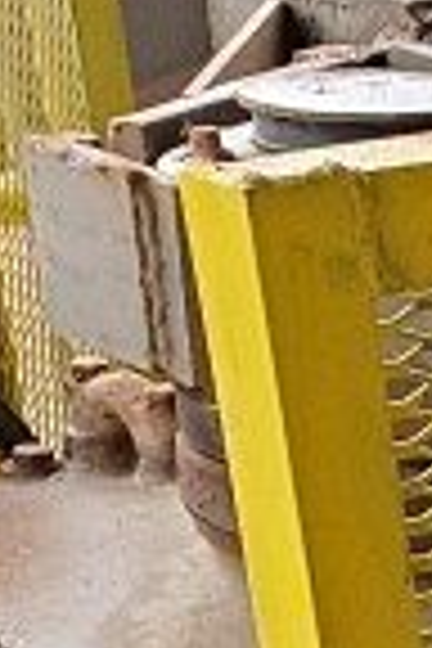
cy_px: 1114
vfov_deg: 12.5
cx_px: 1487
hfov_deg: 7.4
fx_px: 2736
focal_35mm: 152
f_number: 2.4
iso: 250
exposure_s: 1/120
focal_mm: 4.3
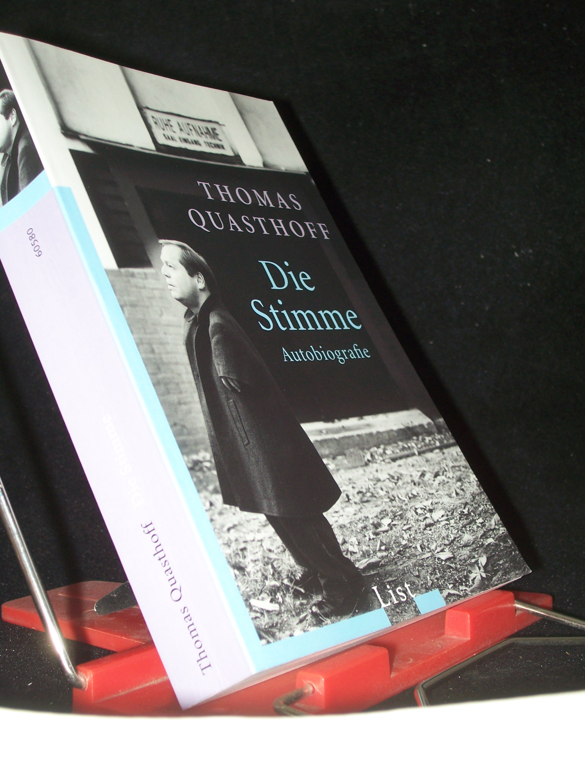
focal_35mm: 53
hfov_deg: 27.5
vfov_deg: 36.2
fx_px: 1194
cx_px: 292
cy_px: 390
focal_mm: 8.7
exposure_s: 1/80
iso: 80
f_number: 3.2
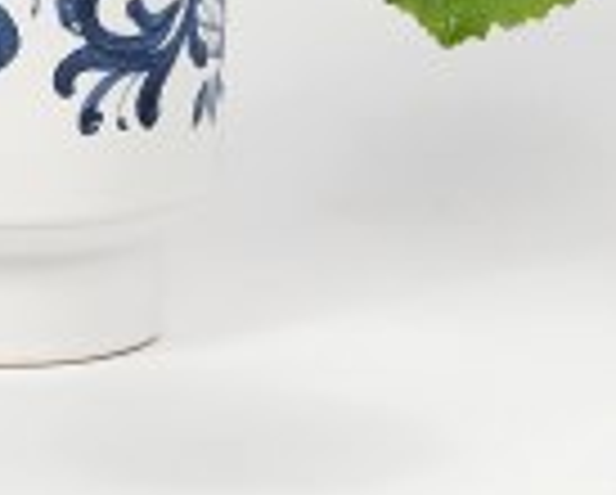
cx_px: -117
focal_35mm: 616
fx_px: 11246
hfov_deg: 3.1
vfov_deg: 2.5
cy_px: -783
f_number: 7.1
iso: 200
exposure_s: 1/5
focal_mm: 45
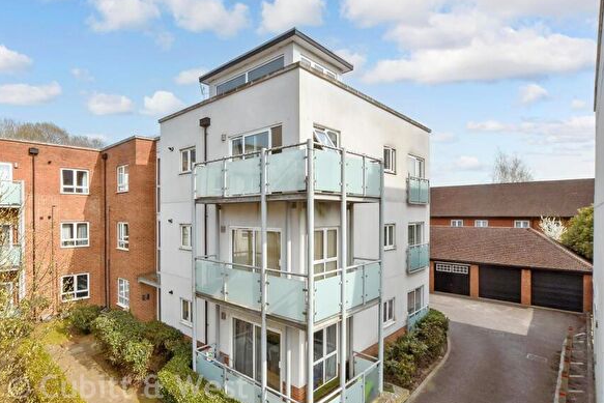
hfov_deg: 88.9
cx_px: 243
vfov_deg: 67.3
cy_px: 221
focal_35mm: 18
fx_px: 302
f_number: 18
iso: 160
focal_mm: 10
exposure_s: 1/25
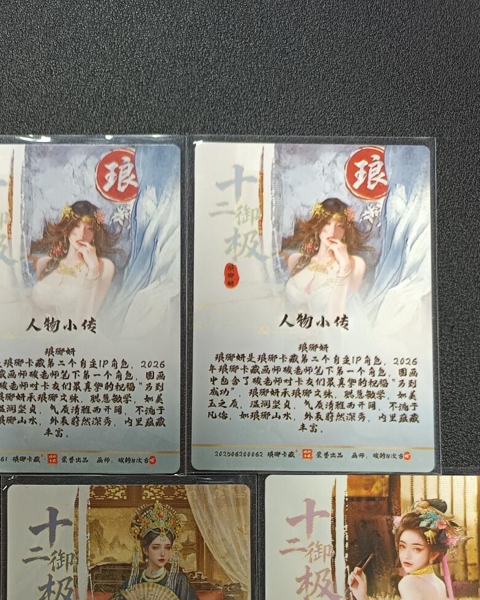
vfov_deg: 39.7
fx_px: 763
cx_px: 150
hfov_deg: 34.5
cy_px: 543
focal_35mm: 43
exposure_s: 1/50
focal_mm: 5.31
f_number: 1.7
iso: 621
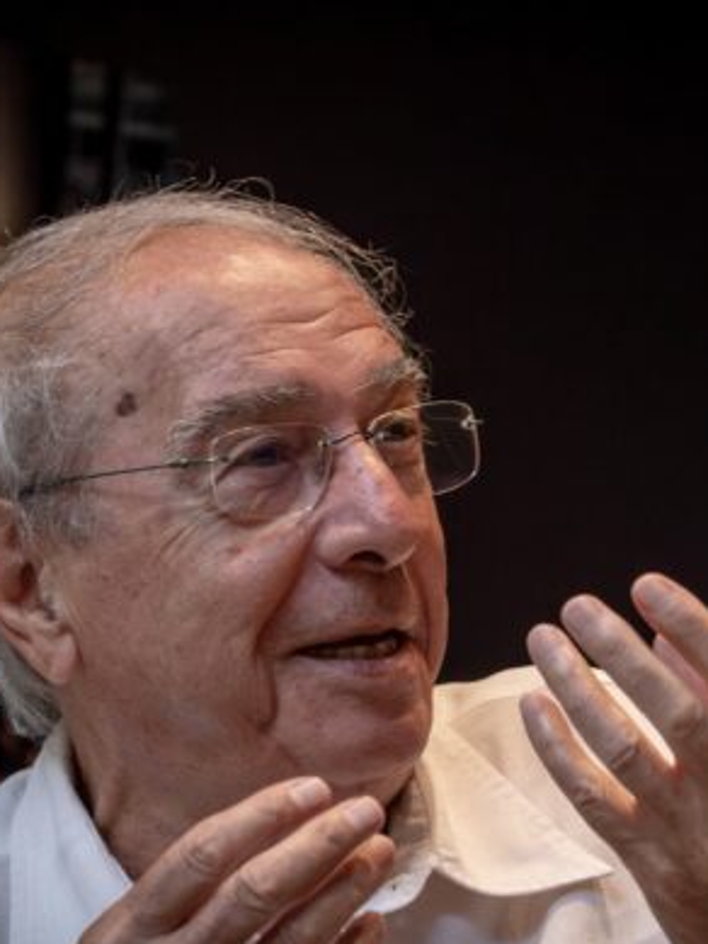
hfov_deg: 10.8
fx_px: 3734
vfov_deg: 14.4
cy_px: 514
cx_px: 417
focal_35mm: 137
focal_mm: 55.8
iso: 4000
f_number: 4.5
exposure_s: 1/400
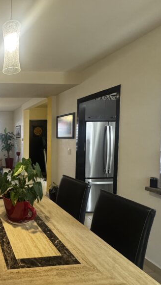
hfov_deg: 41.7
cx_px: -19
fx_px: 159
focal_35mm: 21
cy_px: 145
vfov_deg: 83.8
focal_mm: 2.22
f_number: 2.2
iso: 320
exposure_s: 1/120
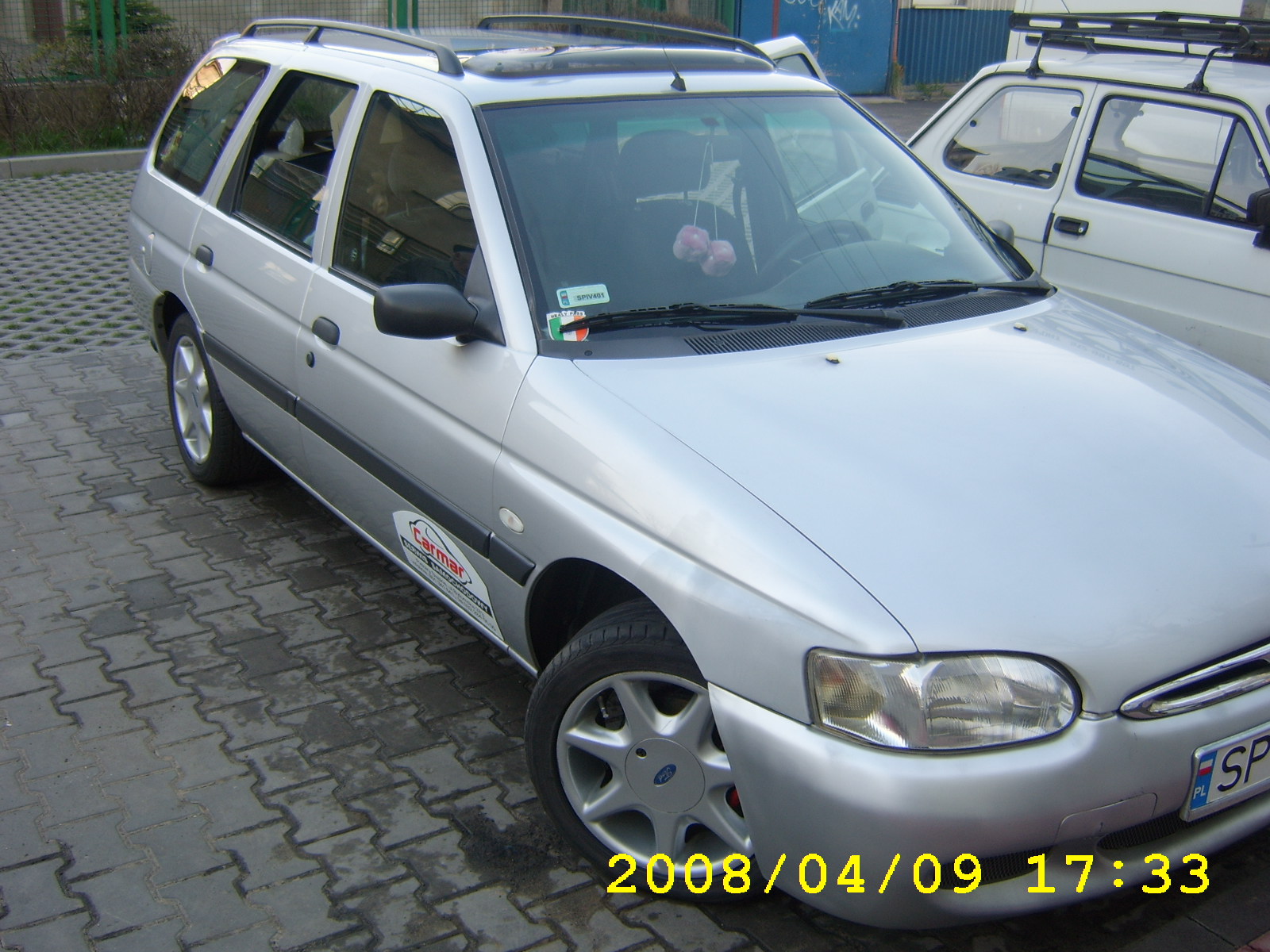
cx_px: 635
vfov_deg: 45.4
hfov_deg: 58.4
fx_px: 1137
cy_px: 476
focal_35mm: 31
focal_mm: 8.13
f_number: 2.7
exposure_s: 1/78
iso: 50
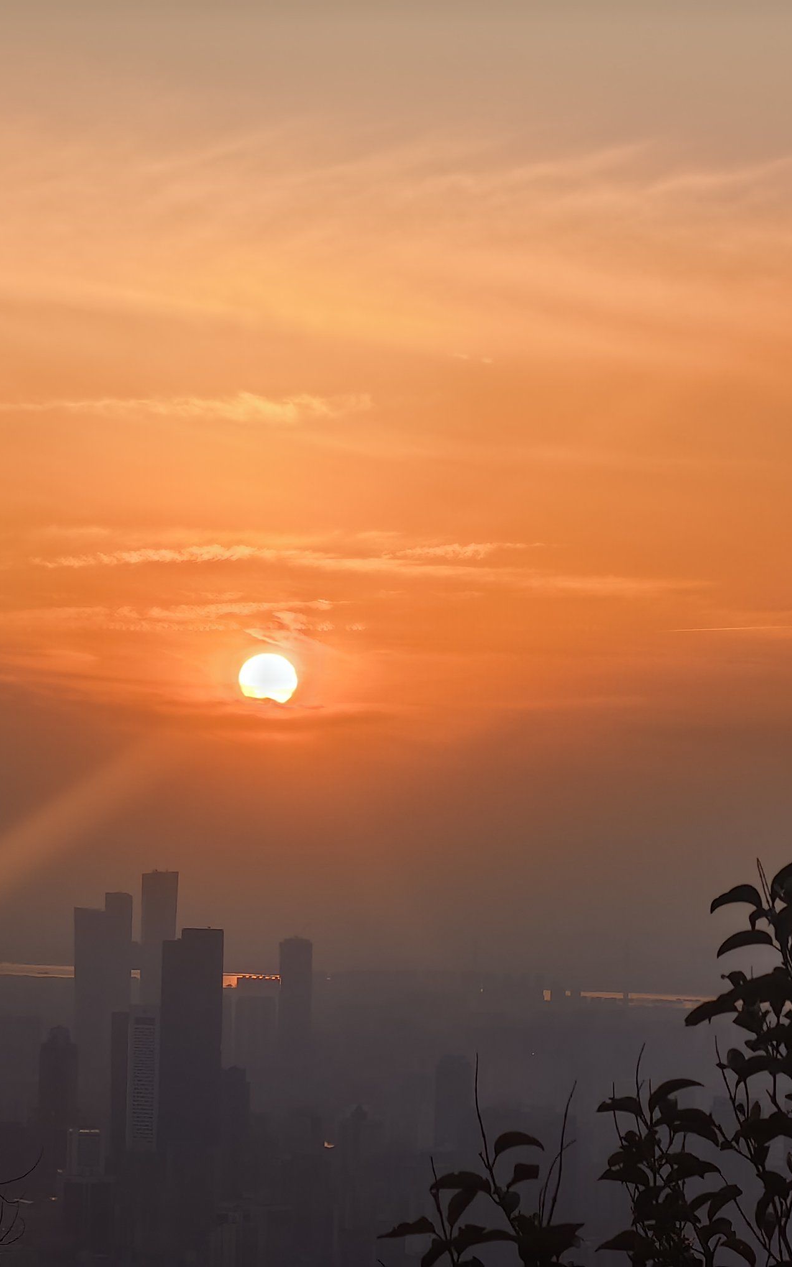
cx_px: 278
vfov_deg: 11.9
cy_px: 631
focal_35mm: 176
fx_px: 6076
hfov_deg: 7.5
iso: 50
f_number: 3.5
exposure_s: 1/667
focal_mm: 16.85
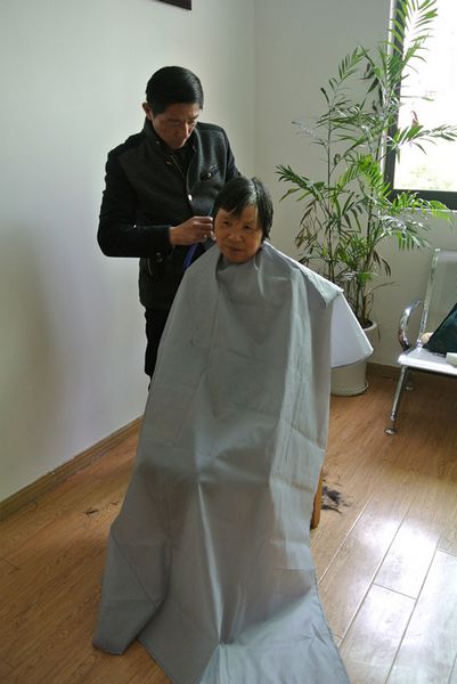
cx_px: 228
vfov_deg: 65.4
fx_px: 532
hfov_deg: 46.5
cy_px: 342
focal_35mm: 28
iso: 400
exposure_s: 1/50
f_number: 3.5
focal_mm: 10.7
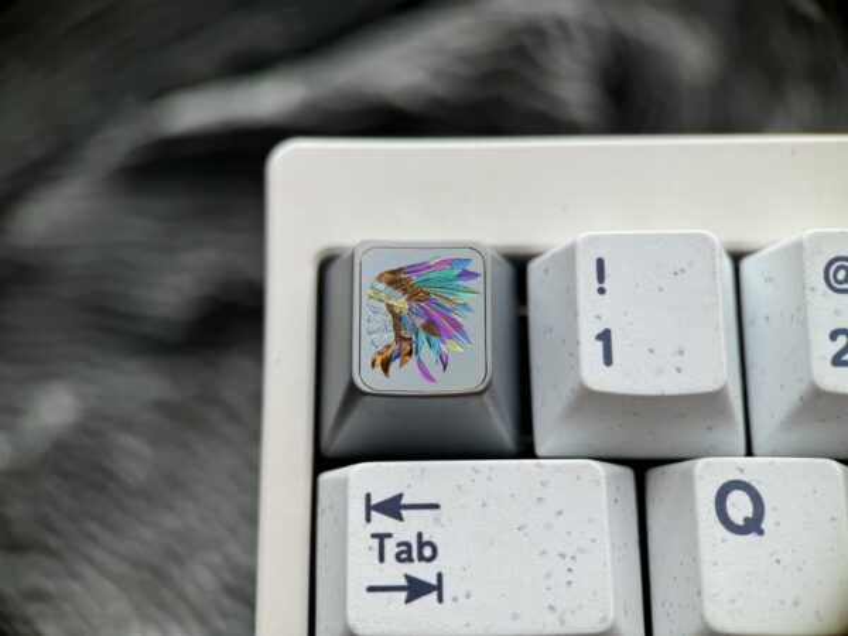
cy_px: 318
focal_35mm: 24
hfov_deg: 71.6
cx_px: 424
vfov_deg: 56.8
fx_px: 588
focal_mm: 6.86
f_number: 1.78
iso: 80
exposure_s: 1/782
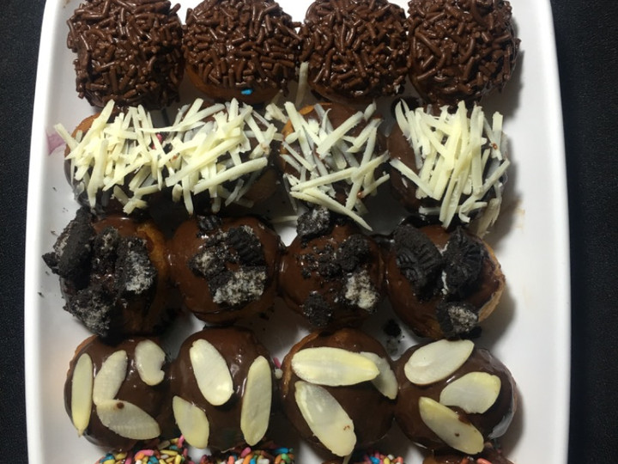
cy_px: 232
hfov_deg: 61.7
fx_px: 518
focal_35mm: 29
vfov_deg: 48.2
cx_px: 309
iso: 40
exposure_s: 1/17
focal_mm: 4.15
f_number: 2.2
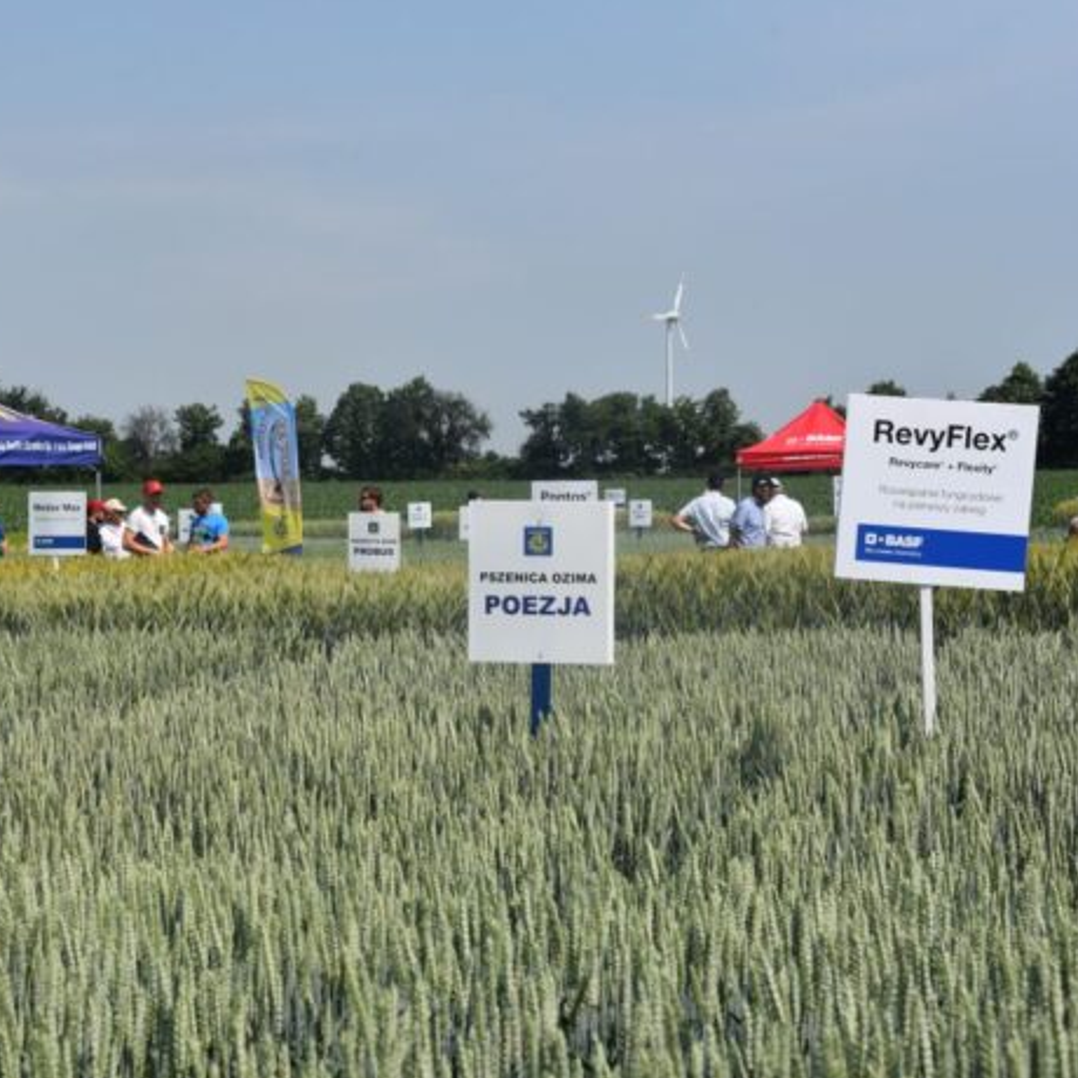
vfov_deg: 23.1
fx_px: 2642
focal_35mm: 75
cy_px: 539
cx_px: 410
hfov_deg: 23.0
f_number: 7.1
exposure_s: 1/800
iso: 200
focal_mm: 58
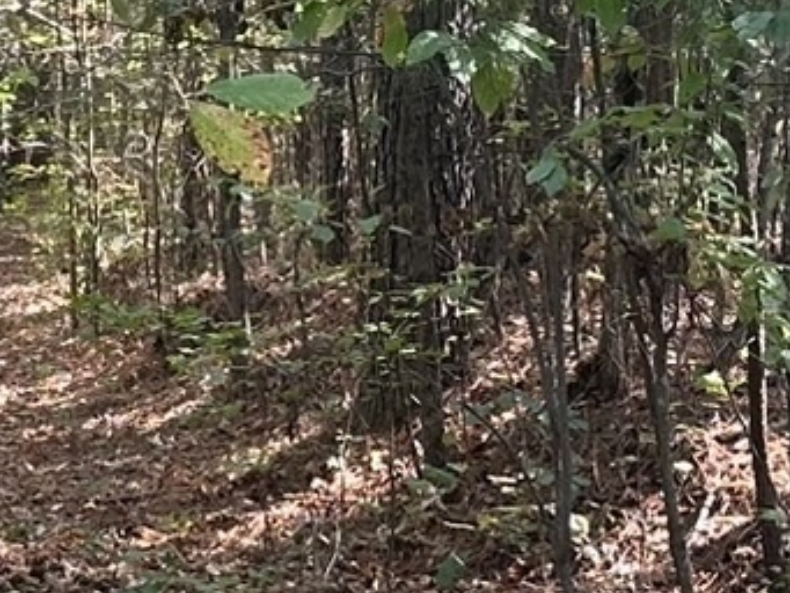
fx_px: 3287
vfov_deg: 10.3
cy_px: 354
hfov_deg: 13.3
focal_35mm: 144
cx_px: -183
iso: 80
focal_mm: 6.86
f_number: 1.78
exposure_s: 1/121
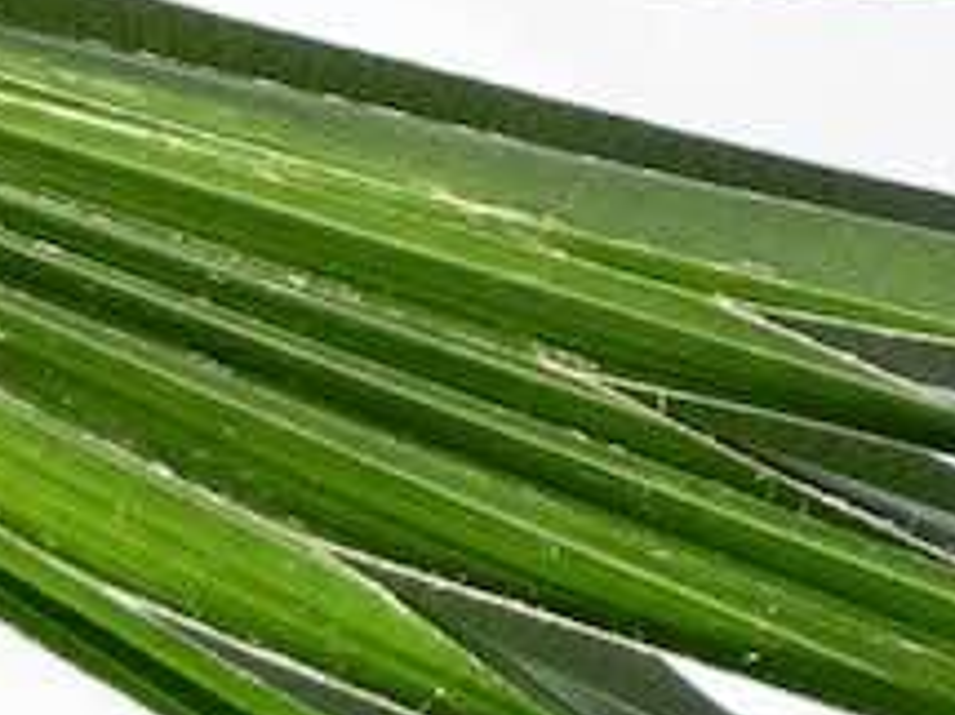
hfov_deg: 5.9
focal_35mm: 300
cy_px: -1095
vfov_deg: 4.8
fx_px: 8272
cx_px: 3238
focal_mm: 35
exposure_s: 1/100
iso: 1000
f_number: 5.6
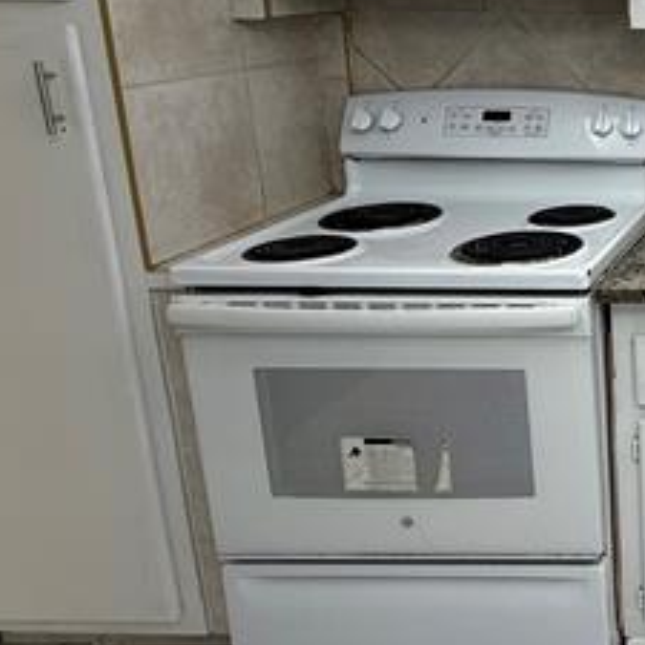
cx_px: 892
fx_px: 928
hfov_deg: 29.0
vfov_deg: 37.6
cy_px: 183
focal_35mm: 44
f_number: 2.2
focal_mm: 2.22
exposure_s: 1/120
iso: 80
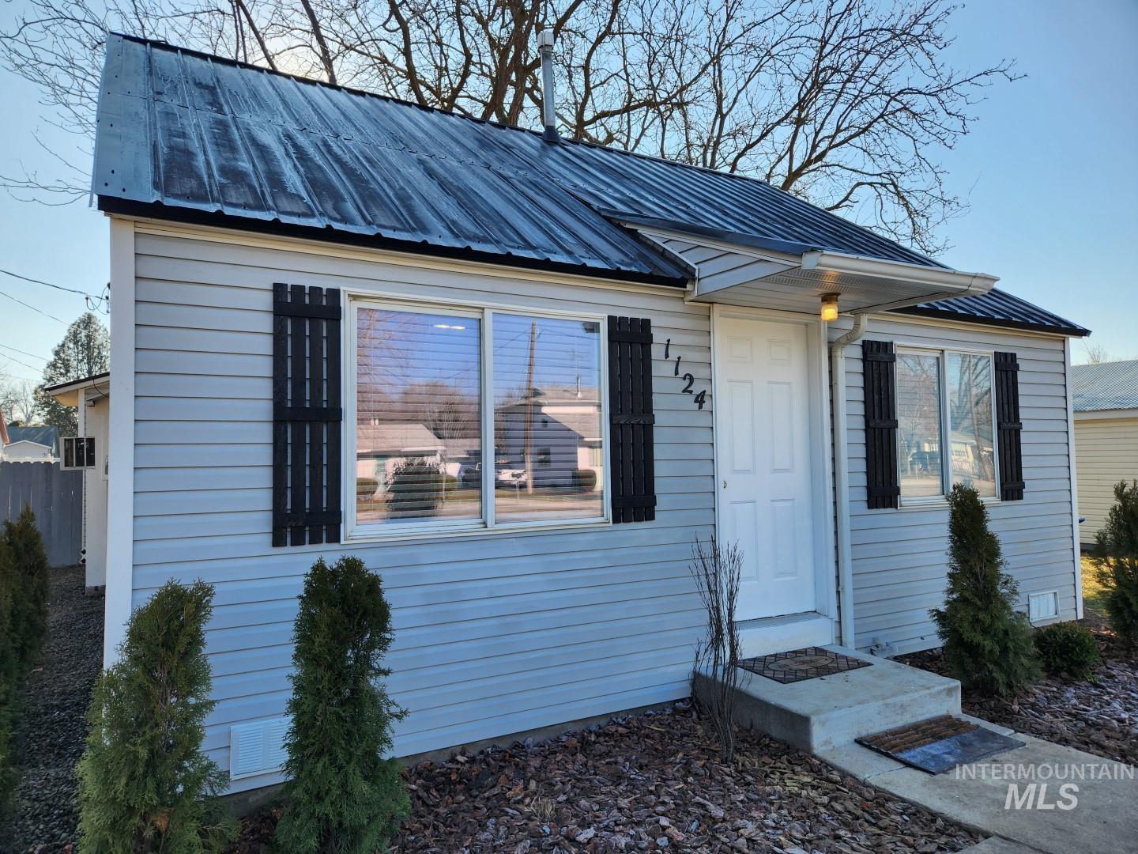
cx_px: 569
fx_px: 756
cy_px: 427
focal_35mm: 23
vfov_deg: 58.9
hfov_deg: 73.9
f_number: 1.8
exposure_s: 1/705
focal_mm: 5.4
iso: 20
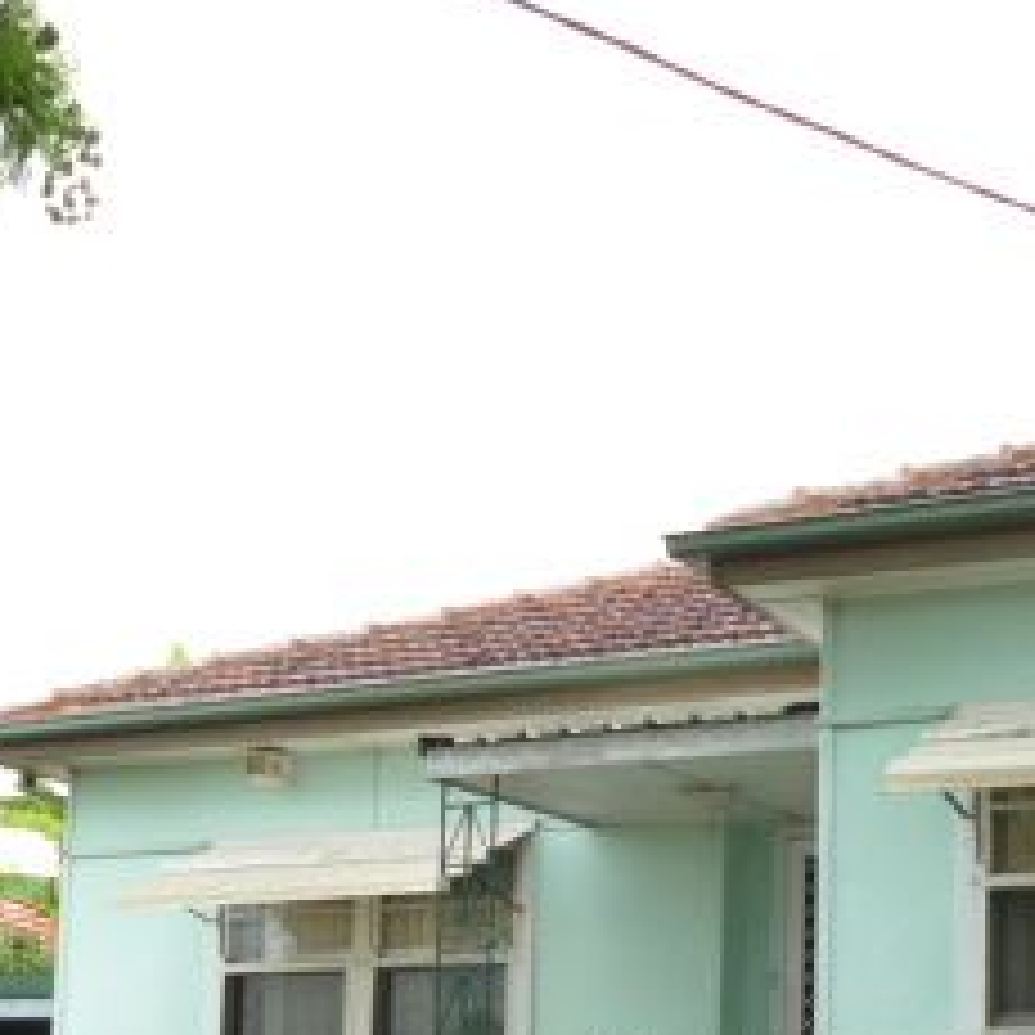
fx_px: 2334
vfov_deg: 24.1
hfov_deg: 25.0
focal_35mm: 69
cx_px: 621
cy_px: 990
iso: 100
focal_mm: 5
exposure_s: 1/250
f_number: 3.1
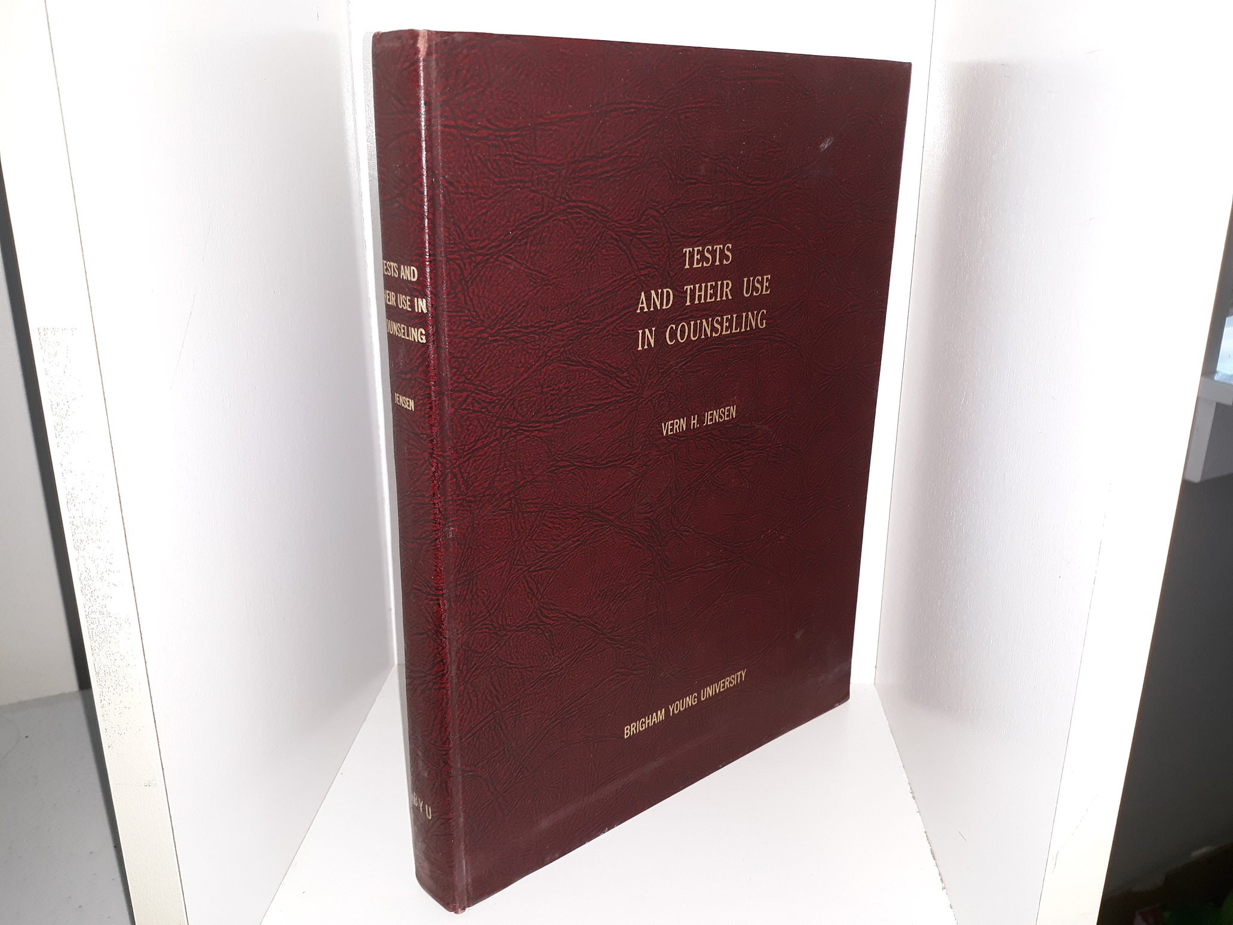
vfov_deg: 49.7
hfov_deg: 63.4
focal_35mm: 28
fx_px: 997
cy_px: 462
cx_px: 616
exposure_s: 1/50
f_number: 1.7
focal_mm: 3.7
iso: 64
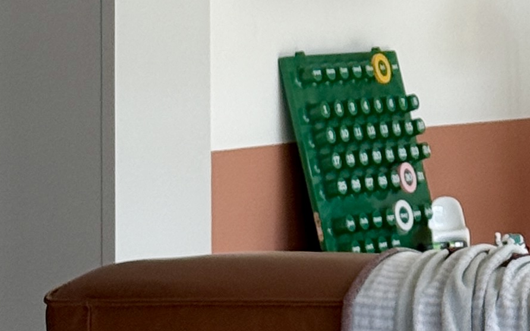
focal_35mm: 230
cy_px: -234
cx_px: 595
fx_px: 3321
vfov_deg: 5.6
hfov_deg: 9.0
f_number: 1.78
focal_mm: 6.76
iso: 80
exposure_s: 1/120
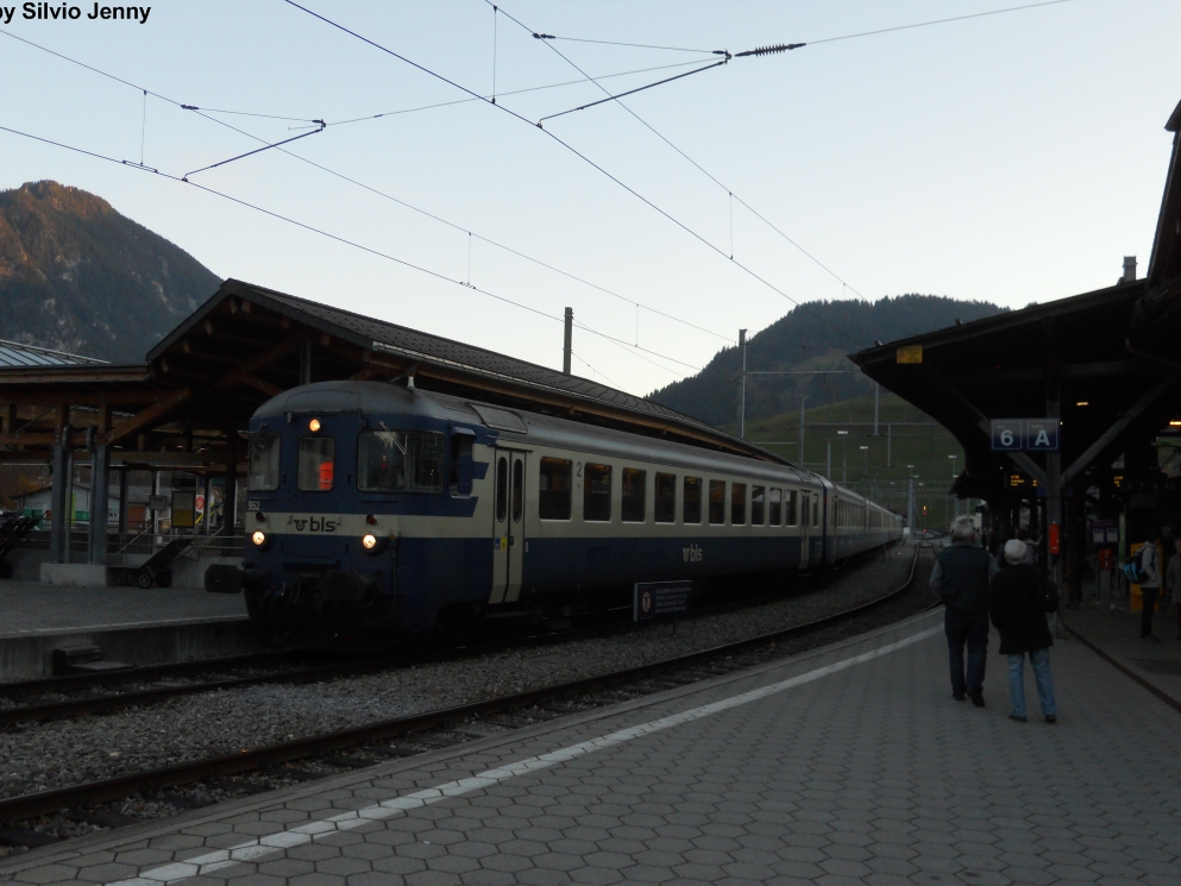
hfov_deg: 55.3
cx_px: 574
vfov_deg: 42.9
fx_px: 1126
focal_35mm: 33
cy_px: 455
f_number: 2.8
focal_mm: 5.7
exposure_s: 1/250
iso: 250
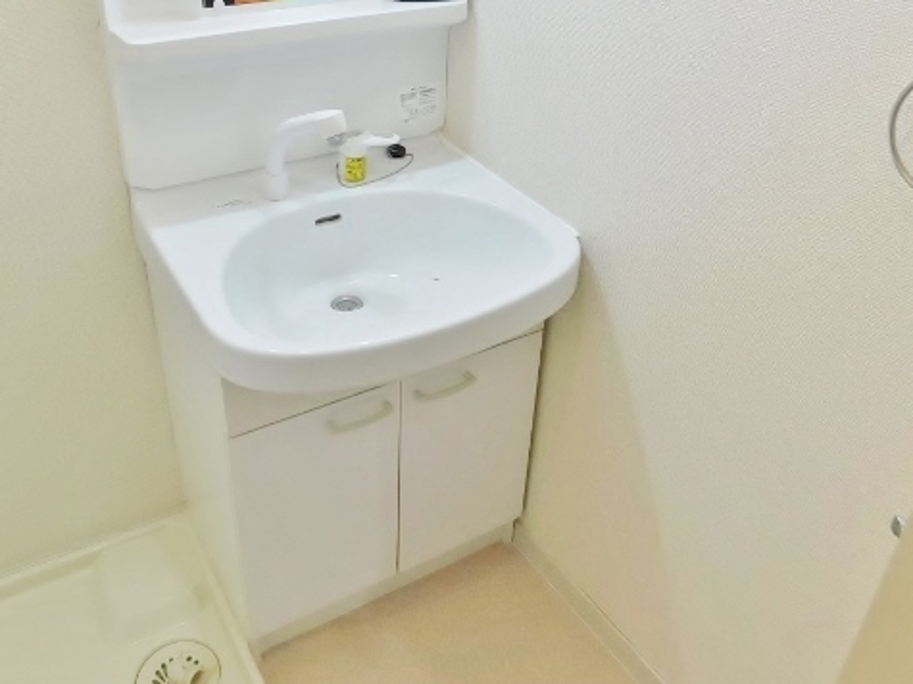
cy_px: 244
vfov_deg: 44.9
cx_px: 402
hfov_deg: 58.2
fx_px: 817
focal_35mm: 31
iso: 125
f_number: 3
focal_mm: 4
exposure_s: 1/40
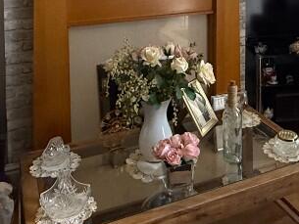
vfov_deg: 27.1
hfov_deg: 40.0
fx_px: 406
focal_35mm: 47
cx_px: 196
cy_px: -48
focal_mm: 2.22
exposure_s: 1/60
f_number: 2.2
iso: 320
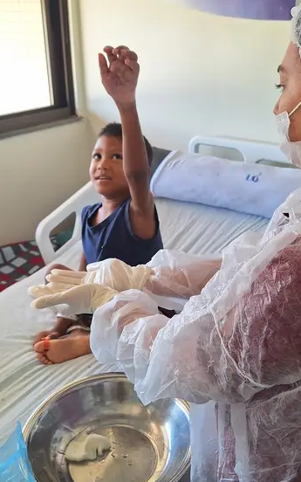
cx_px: 163
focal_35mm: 38
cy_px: 218
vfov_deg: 51.5
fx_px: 499
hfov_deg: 33.6
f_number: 1.8
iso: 50
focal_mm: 5.54
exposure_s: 1/120
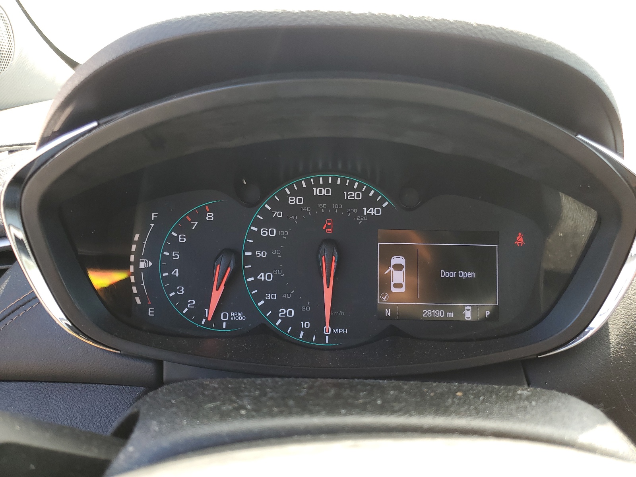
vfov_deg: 53.1
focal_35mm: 26
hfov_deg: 67.3
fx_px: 478
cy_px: 238
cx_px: 318
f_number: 1.5
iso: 50
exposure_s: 1/141
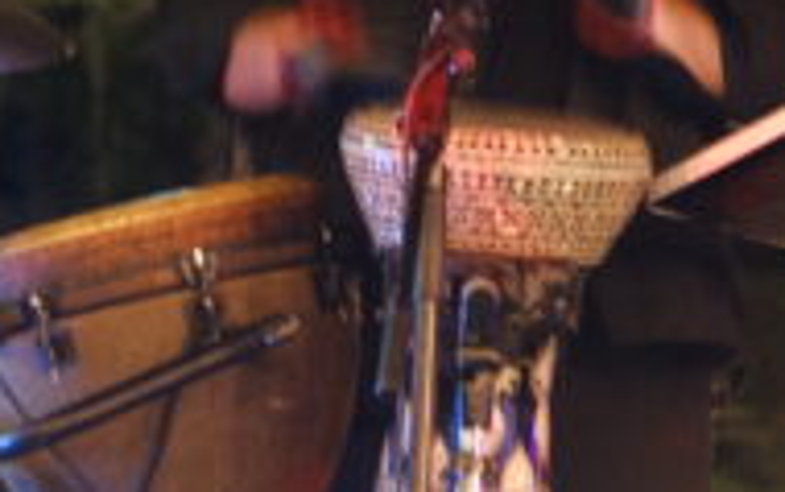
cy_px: -192
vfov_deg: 5.3
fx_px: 5287
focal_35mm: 247
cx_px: 645
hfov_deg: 8.5
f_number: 1.4
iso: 800
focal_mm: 30
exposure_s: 1/25
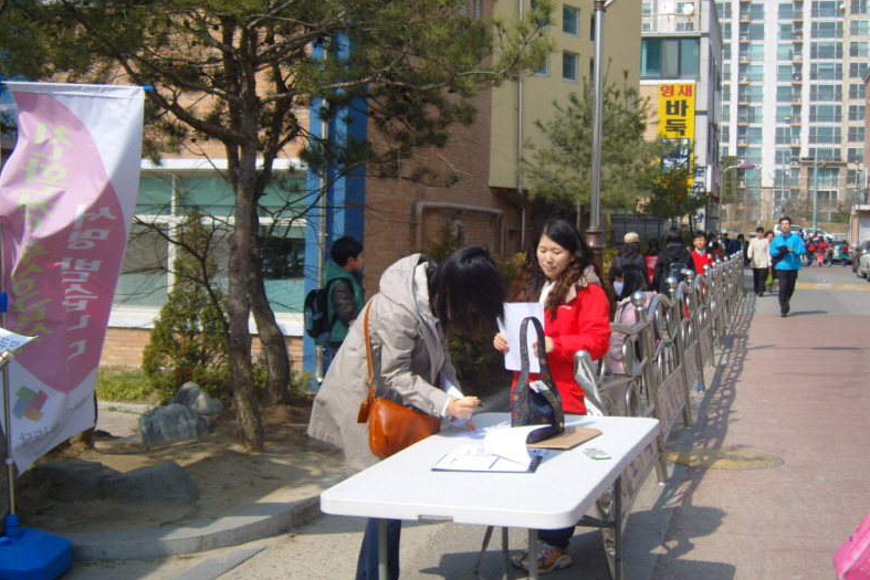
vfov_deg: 35.9
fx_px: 894
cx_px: 437
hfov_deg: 51.9
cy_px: 254
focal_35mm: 37
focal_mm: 7.4
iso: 80
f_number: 7.1
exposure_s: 1/250
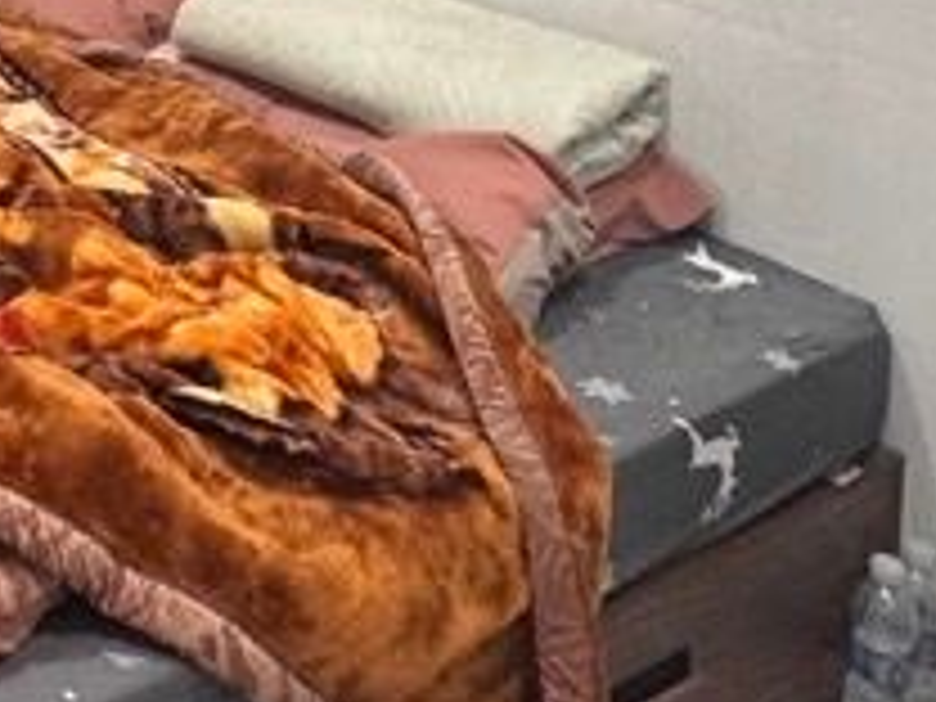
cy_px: -495
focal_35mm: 69
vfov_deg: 17.8
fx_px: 1866
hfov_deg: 24.5
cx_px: -288
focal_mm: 2.22
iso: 200
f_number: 2.2
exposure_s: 1/50
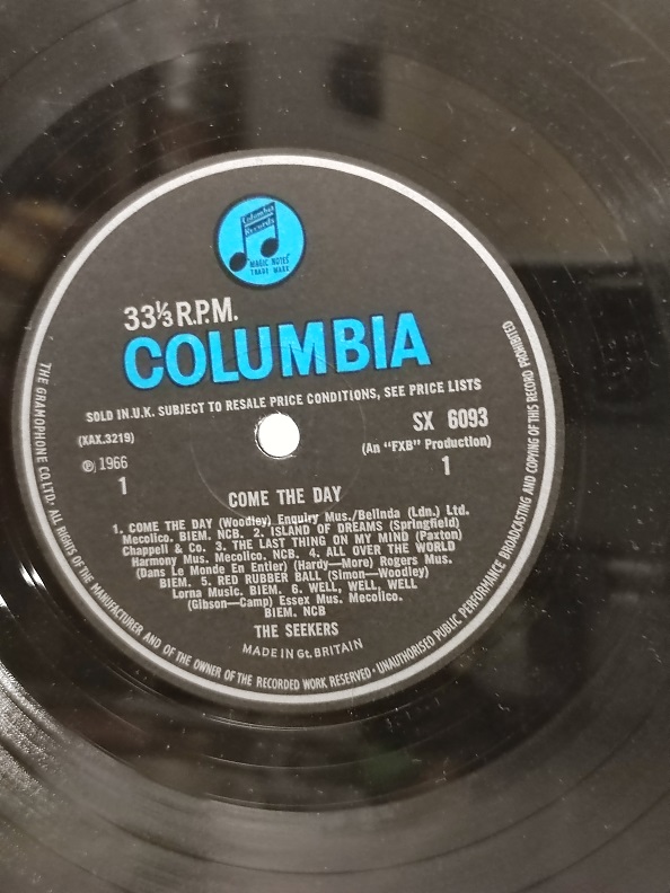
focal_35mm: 48
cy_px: 446
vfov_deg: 39.7
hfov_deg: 30.3
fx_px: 1239
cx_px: 335
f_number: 1.69
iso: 2050
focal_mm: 6.72
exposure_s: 1/50
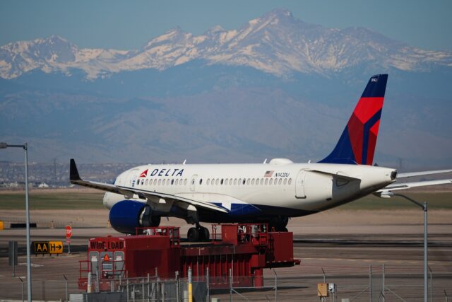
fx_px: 5864
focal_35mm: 467
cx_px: 226
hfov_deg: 4.4
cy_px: 151
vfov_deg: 2.9
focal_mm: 467
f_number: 6.3
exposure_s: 1/2500
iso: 200
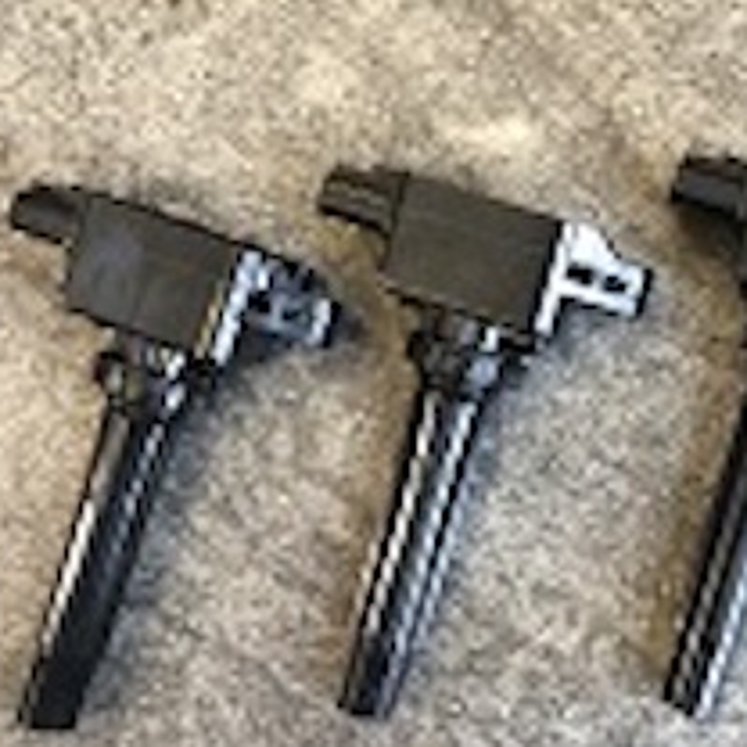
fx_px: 1123
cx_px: 641
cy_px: 399
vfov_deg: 36.8
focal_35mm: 46
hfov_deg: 35.1
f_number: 1.8
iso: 40
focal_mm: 3.99
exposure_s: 1/24
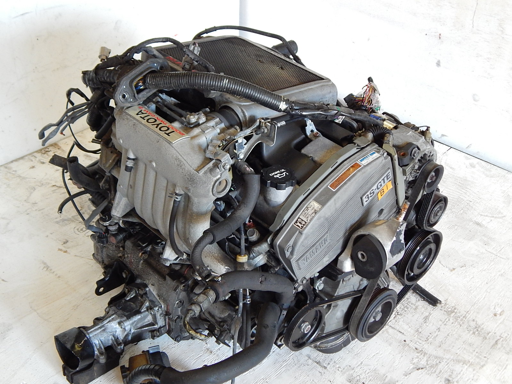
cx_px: 256
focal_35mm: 49
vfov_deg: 29.7
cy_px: 192
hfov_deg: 38.9
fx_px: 725
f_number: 3.7
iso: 400
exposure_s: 1/15
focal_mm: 8.6
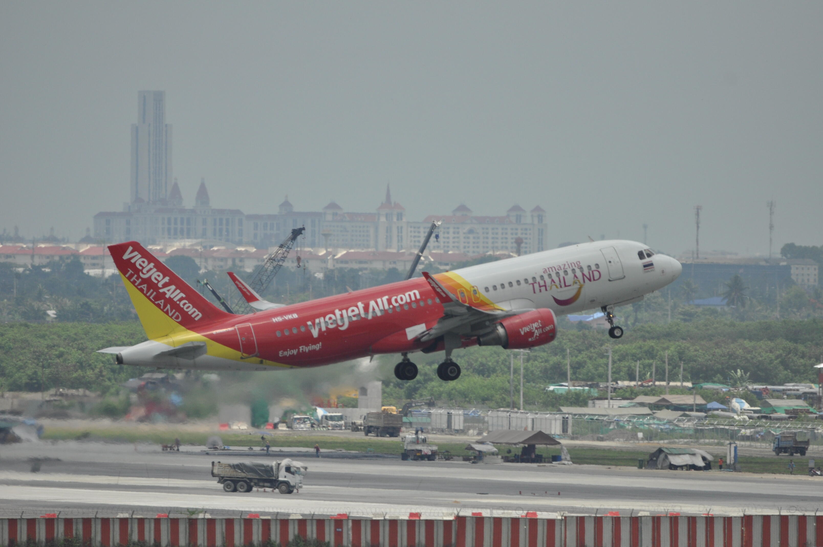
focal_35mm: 750
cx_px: 412
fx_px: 17125
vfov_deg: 1.8
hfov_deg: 2.8
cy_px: 274
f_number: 6
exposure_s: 1/1600
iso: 400
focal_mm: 500
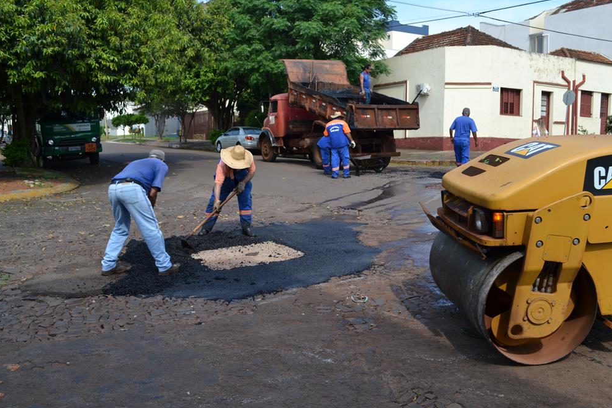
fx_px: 578
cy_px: 200
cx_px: 312
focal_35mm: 34
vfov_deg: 38.9
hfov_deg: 55.8
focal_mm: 22
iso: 100
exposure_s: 1/160
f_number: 6.3
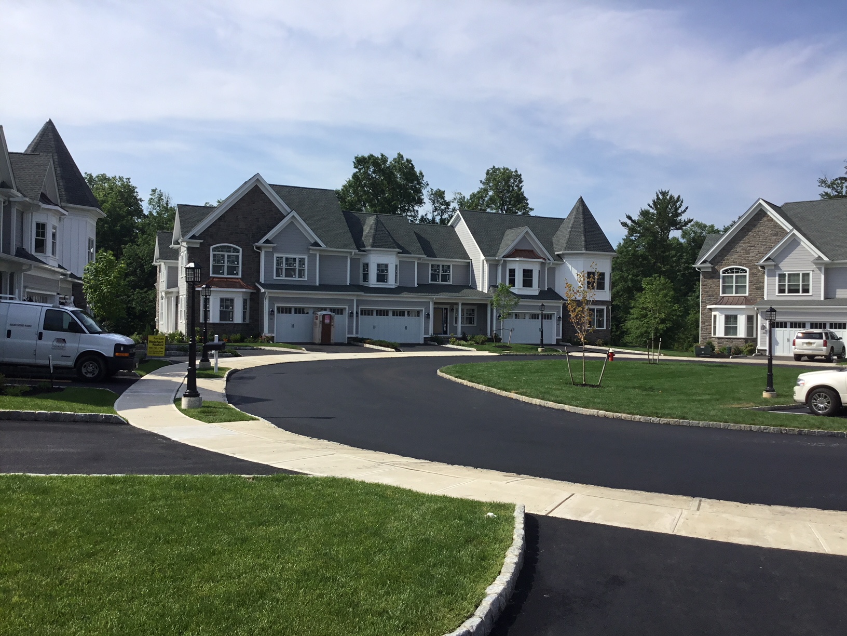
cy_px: 318
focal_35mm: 31
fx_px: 759
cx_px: 424
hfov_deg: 58.4
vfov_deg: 45.4
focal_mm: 3.3
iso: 25
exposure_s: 1/1481
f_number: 2.4
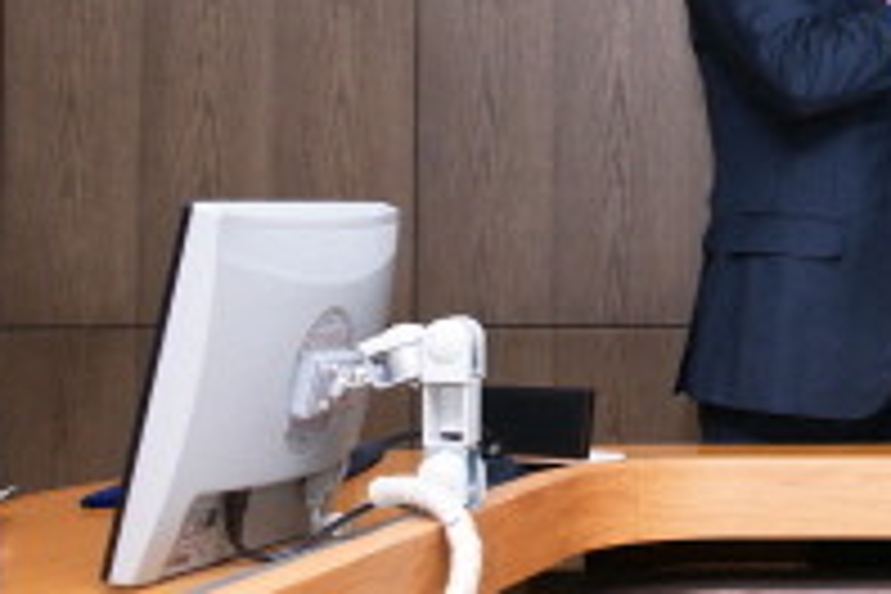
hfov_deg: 20.7
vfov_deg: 14.6
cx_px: 1015
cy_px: 86
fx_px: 2302
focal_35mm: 93
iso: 400
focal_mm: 35
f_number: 4
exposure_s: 1/100
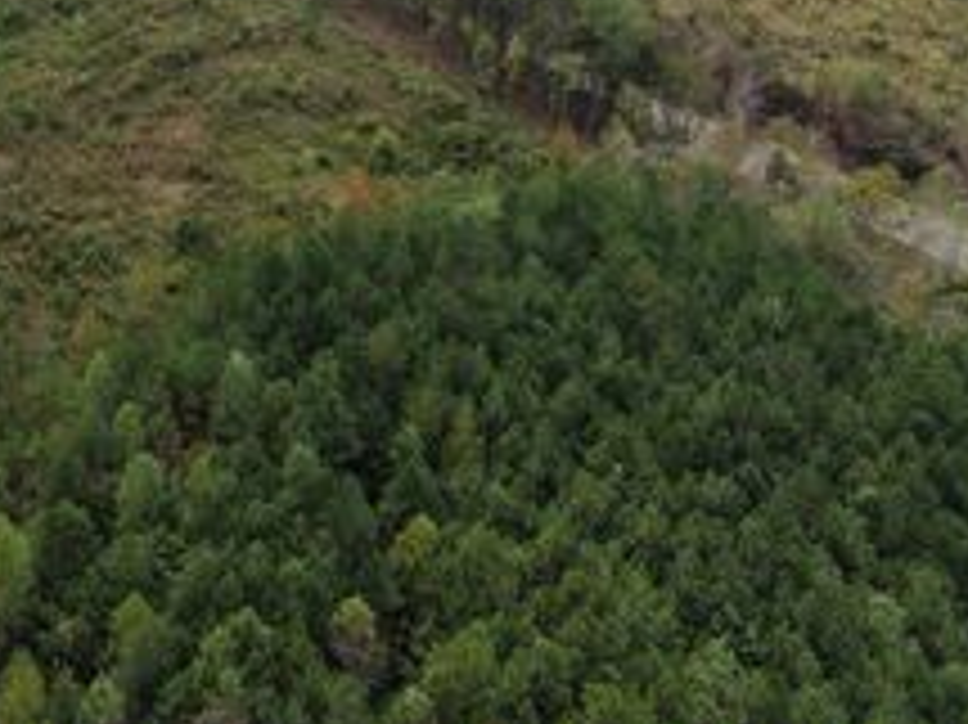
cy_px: 7
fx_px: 1342
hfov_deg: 37.3
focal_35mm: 48
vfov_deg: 28.4
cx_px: 115
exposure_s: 1/6000
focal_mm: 8.67
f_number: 1.8
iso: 320
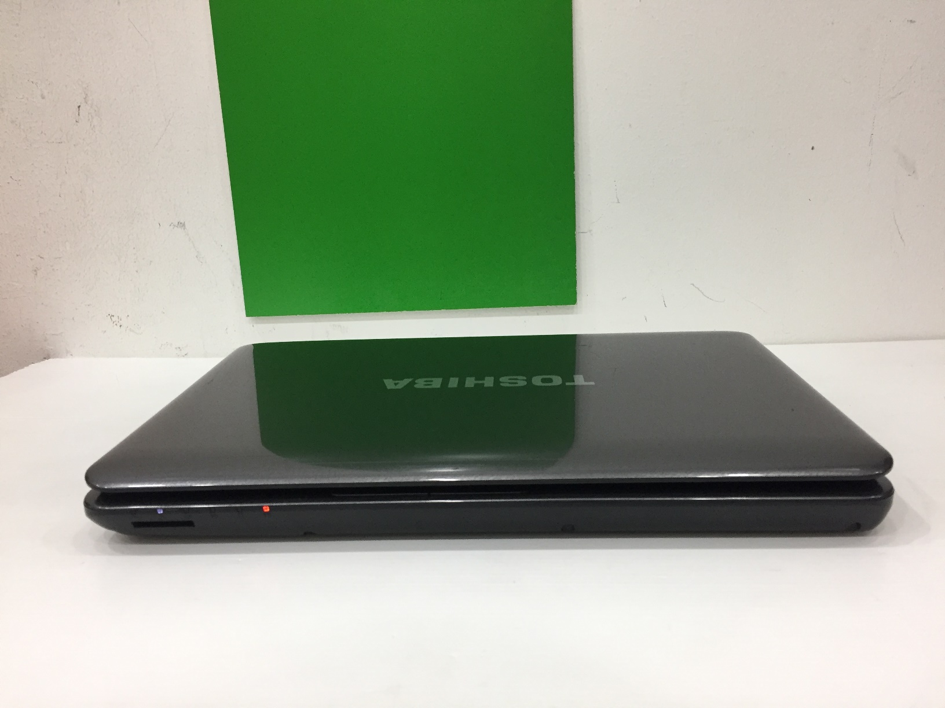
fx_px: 792
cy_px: 354
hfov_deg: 61.7
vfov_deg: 48.2
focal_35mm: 29
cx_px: 472
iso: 80
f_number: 2.2
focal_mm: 4.15
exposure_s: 1/33
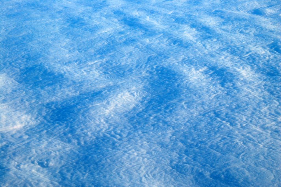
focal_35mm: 120
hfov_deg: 17.1
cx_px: 140
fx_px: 936
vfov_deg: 11.4
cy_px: 94
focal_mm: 80
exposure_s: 1/320
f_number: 10
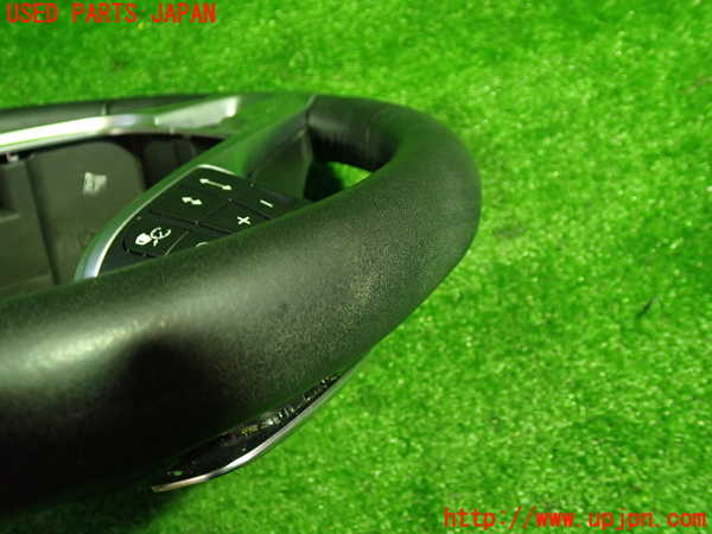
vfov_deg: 46.8
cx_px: 356
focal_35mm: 30
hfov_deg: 60.0
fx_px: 617
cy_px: 267
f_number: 2.3
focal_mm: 5.4
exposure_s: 1/30
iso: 400
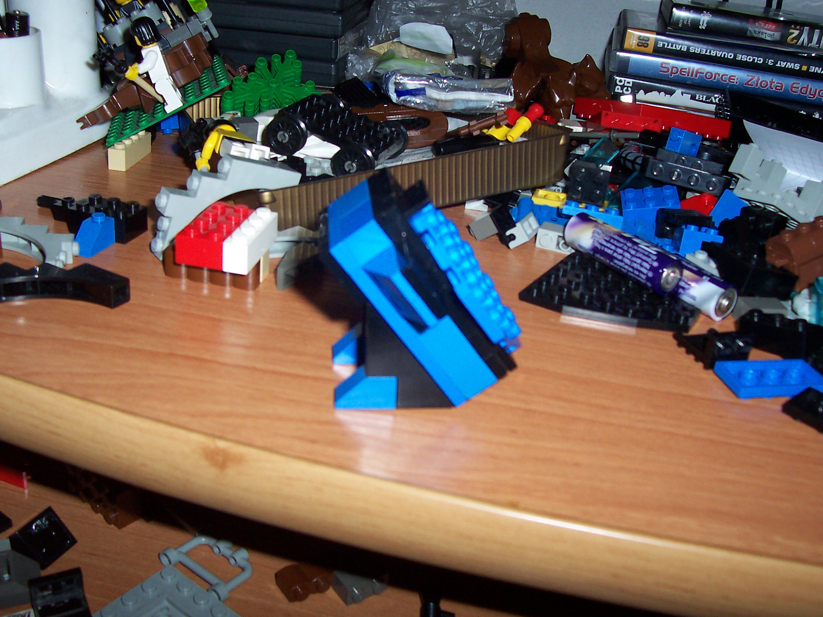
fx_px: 880
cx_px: 412
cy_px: 308
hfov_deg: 50.1
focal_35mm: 37
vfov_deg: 38.7
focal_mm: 5.6
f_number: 2.8
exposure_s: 1/60
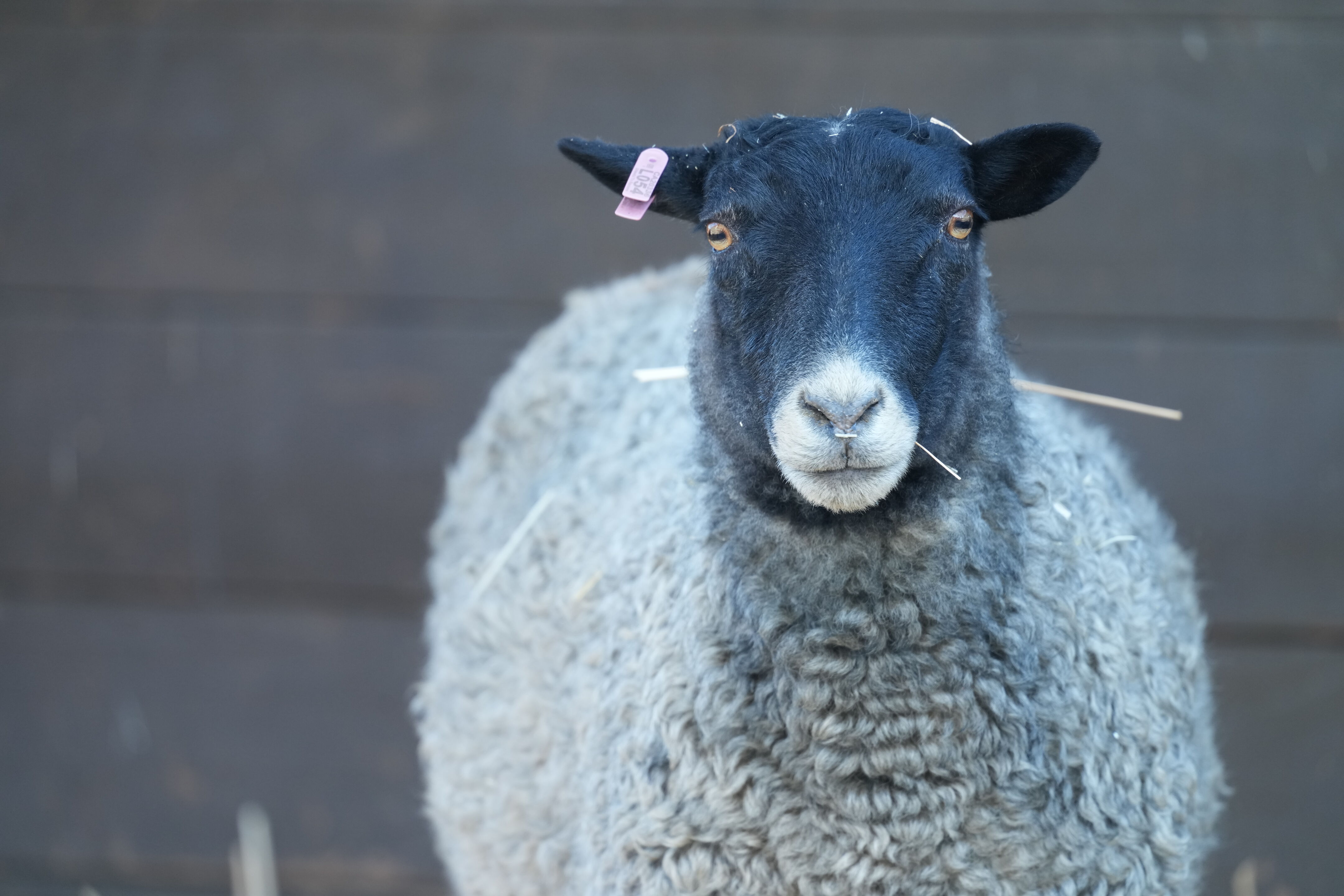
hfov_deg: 3.4
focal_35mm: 600
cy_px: 448
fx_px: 22398
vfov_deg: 2.3
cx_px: 672
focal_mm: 600
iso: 1000
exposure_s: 1/125
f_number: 5.6
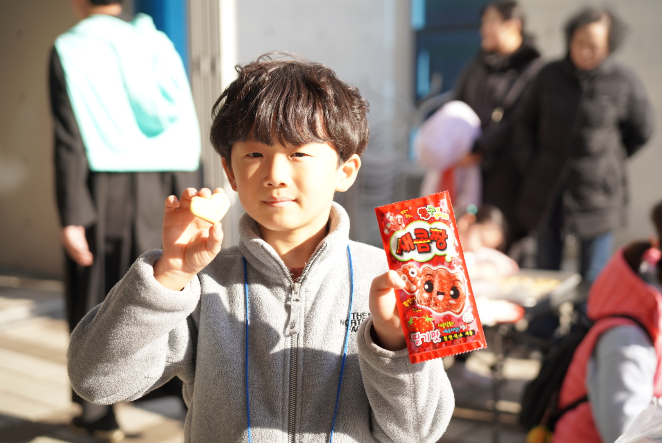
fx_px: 924
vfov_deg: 26.9
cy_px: 222
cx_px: 331
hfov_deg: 39.4
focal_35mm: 50
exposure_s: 1/1600
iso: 400
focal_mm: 50.2
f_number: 2.8
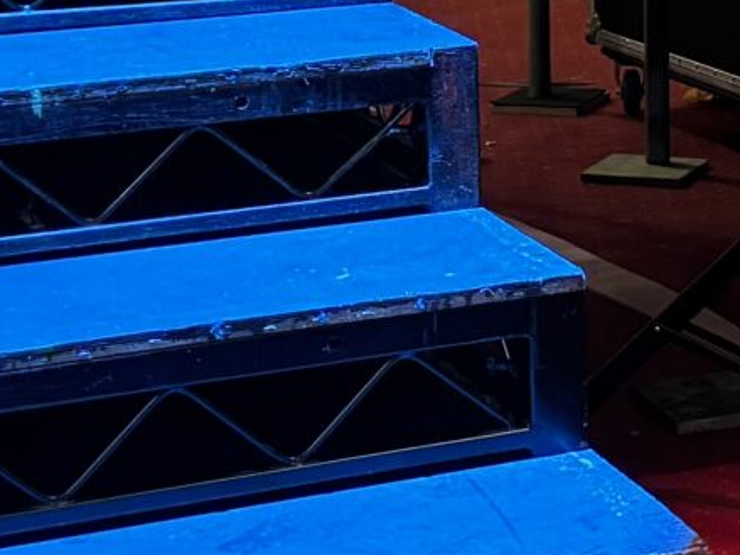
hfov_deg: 13.7
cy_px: -116
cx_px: 900
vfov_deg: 10.4
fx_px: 2992
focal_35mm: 140
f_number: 1.78
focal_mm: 6.76
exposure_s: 1/50
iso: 800
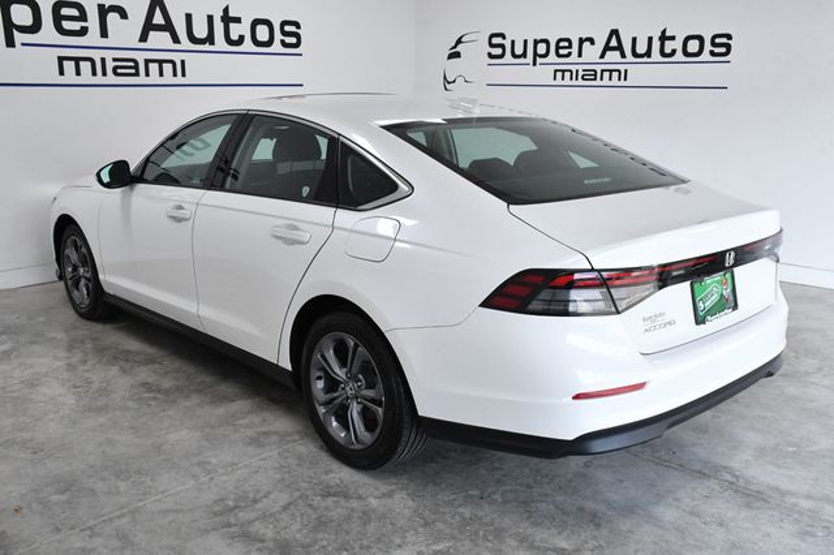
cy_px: 278
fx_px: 787
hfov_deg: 55.8
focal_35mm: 34
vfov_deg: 38.8
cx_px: 417
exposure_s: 1/500
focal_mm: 23
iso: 2500
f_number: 11
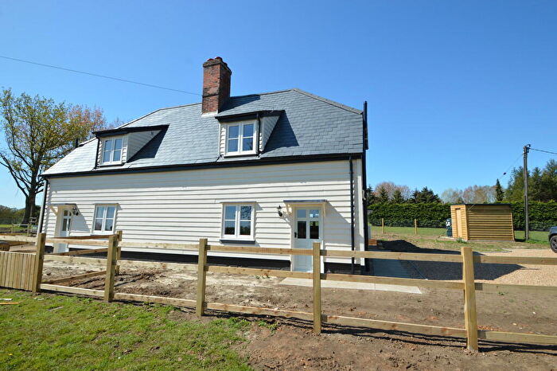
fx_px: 255
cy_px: 186
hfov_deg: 95.0
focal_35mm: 16
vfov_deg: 72.0
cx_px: 278
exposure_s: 1/320
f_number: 9
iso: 200
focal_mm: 11
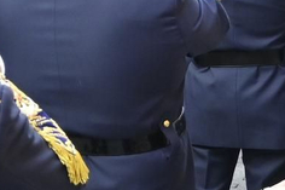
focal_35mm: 163
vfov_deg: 8.2
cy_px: -113
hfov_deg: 12.1
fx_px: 1289
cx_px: -135
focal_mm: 16
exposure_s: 1/400
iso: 400
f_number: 3.5
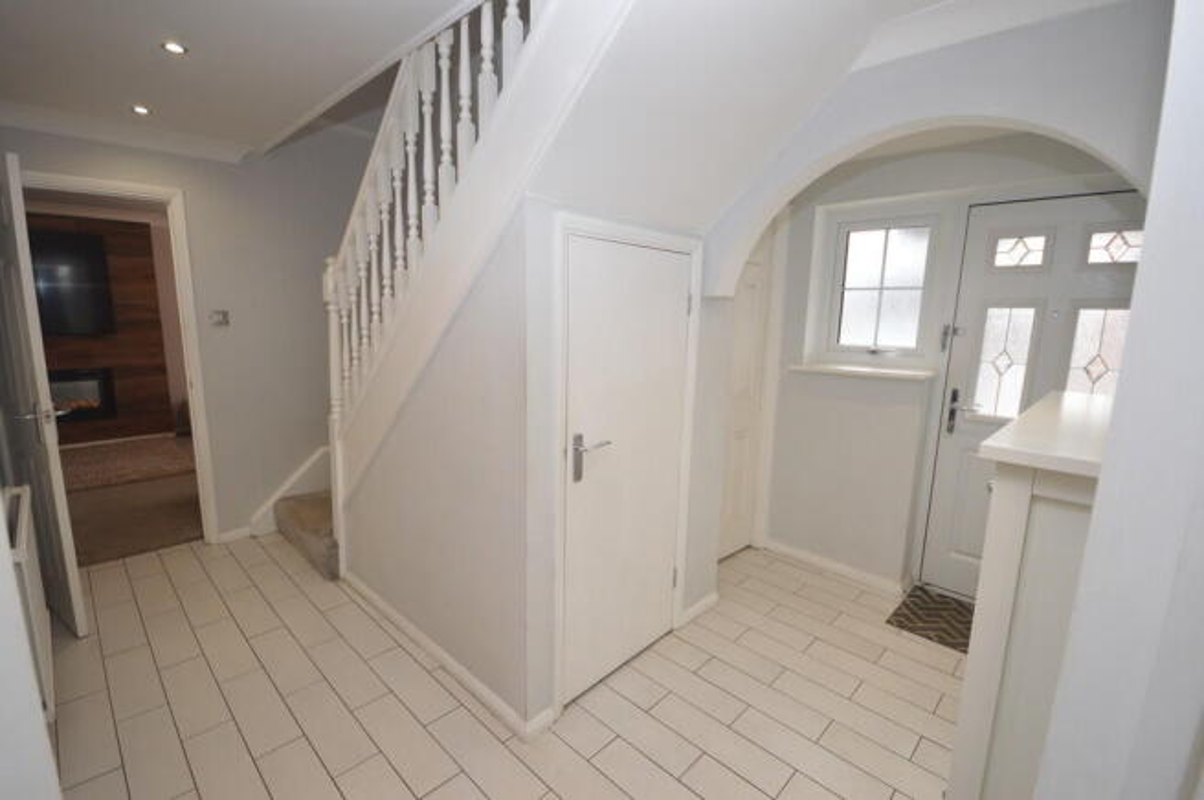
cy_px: 400
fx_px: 501
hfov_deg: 100.4
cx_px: 602
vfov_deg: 77.2
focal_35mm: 15
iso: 400
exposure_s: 1/60
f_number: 4
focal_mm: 10
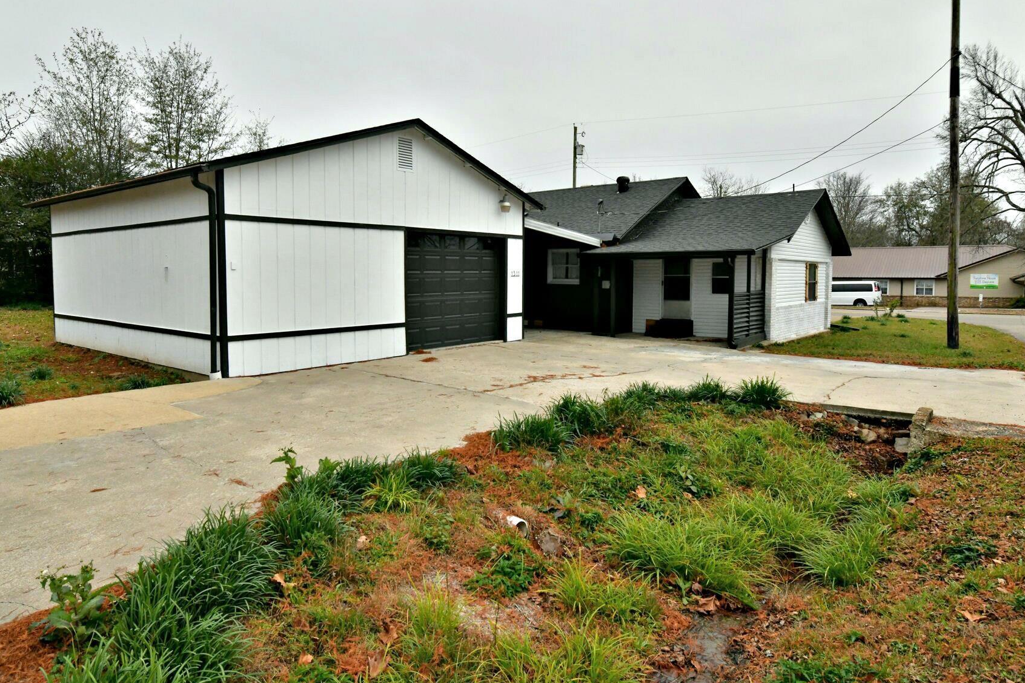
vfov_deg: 55.0
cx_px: 503
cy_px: 304
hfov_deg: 76.1
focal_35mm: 23
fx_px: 655
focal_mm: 19
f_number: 14
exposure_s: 1/800
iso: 2500
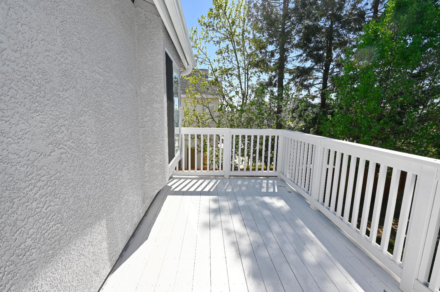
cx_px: 220
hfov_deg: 95.0
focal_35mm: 16
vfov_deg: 72.0
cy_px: 146
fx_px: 202
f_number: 11
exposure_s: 1/200
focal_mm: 16.5
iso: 100
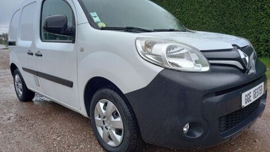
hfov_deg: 67.9
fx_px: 201
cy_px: 76
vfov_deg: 41.5
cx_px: 133
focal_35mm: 28
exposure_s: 1/120
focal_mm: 4.6
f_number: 2
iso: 32
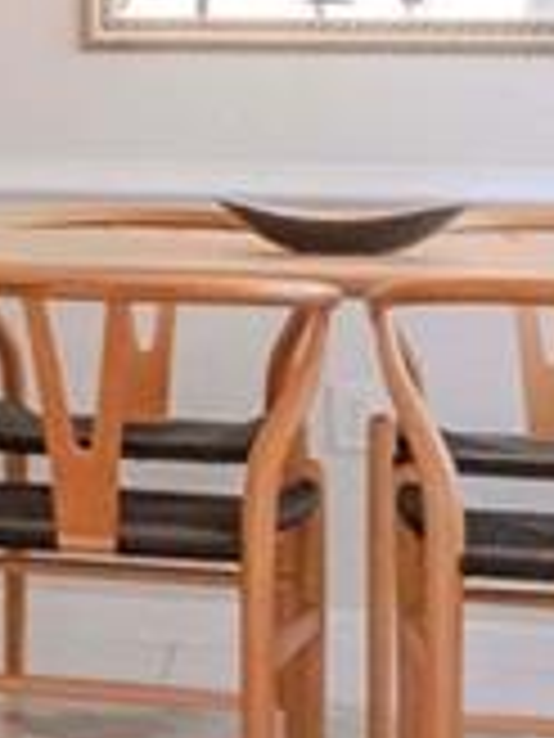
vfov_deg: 12.7
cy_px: 122
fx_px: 3301
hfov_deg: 7.9
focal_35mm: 155
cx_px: -1266
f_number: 11
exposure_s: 1/6
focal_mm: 11
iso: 640
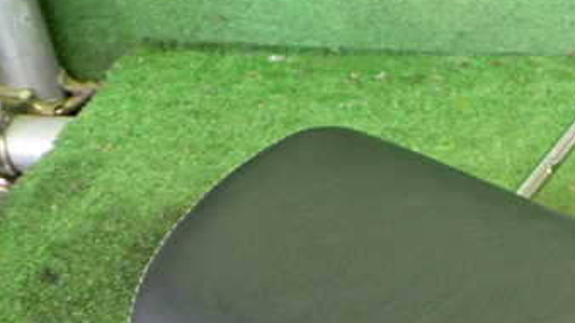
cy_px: 330
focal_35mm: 58
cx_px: 497
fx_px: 884
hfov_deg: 34.4
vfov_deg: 20.0
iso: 800
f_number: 2.3
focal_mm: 5.4
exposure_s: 1/30
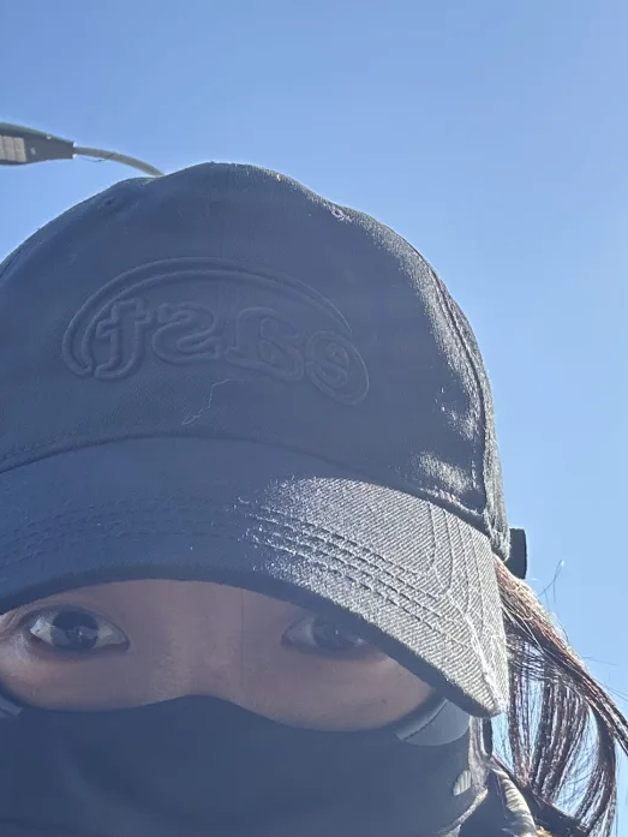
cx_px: 269
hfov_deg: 23.6
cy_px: 307
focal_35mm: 62
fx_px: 1499
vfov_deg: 31.0
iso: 25
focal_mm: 2.69
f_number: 1.9
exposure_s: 1/478
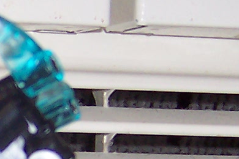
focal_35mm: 195
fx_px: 1294
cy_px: 247
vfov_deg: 6.9
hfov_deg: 10.2
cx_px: -118
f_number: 2.8
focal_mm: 5.6
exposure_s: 1/60
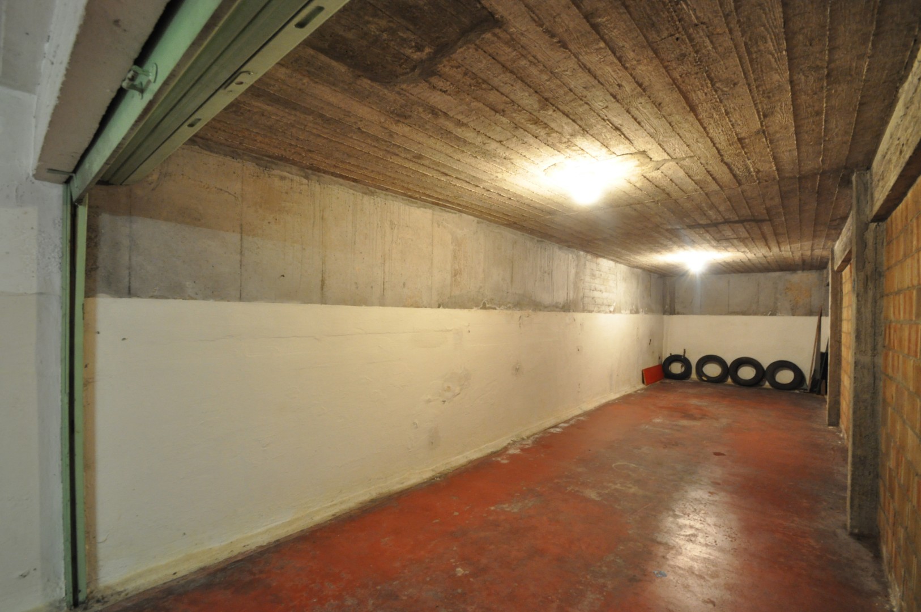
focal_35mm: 15
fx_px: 383
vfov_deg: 77.2
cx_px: 460
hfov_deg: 100.5
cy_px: 306
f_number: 8
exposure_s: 1/2.5
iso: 1250
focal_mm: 10
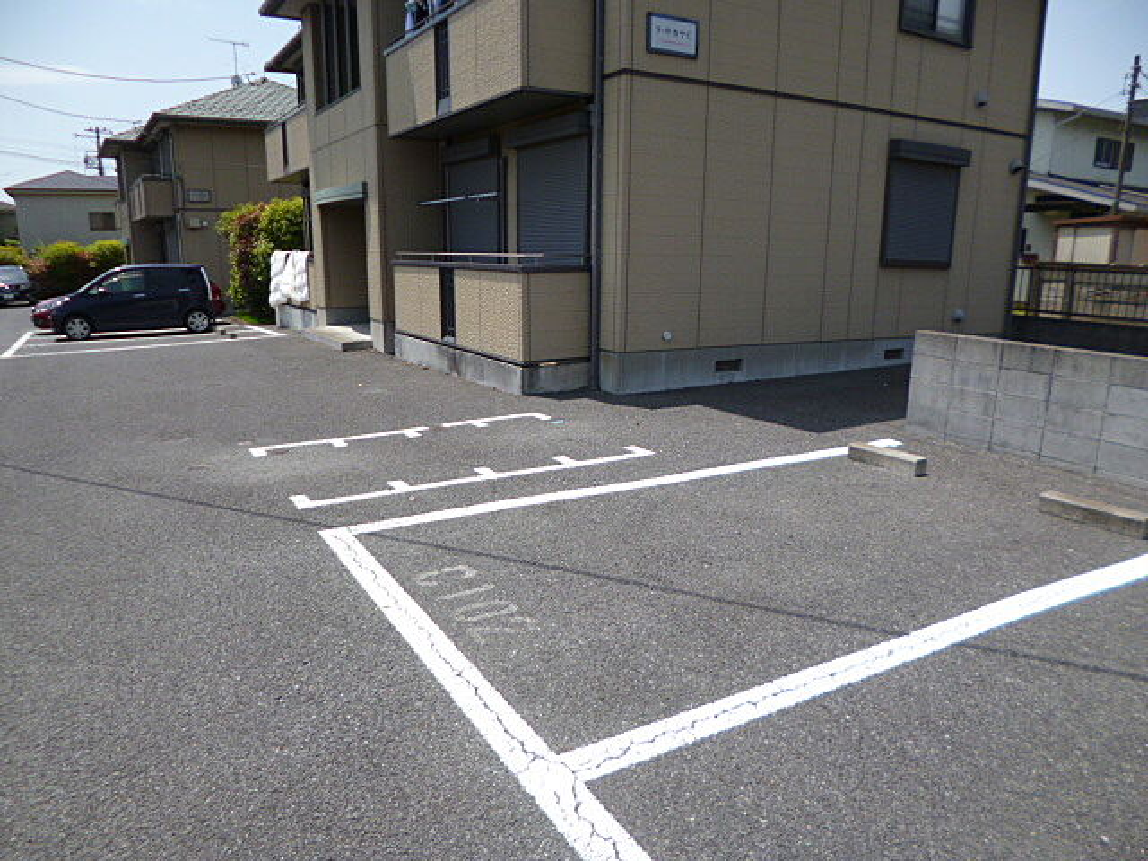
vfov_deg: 56.8
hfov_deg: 71.6
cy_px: 430
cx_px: 574
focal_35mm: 24
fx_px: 796
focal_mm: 4.3
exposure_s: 1/1300
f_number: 2.5
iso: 100
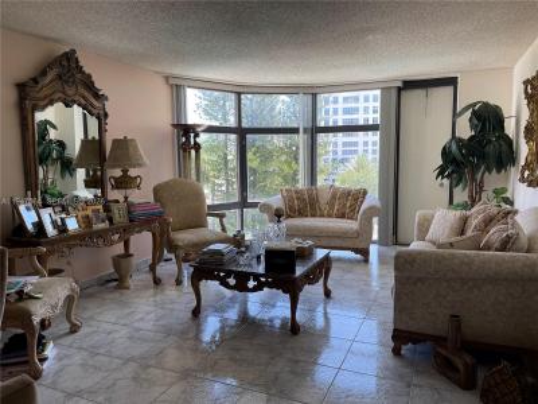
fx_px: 404
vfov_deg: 53.1
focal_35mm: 26
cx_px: 269
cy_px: 202
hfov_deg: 67.3
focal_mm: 5.1
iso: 40
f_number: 1.6
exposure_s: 1/121
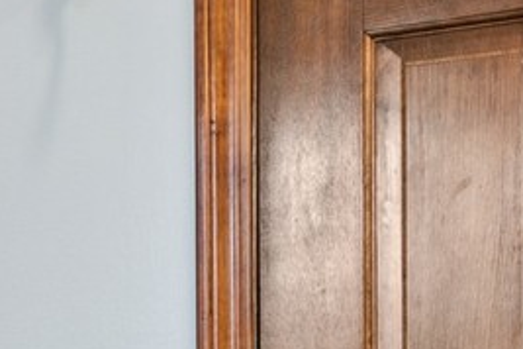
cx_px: -252
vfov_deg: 12.9
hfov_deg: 17.8
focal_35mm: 103
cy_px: 447
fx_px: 1496
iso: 400
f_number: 8
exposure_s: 1/20
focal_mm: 17
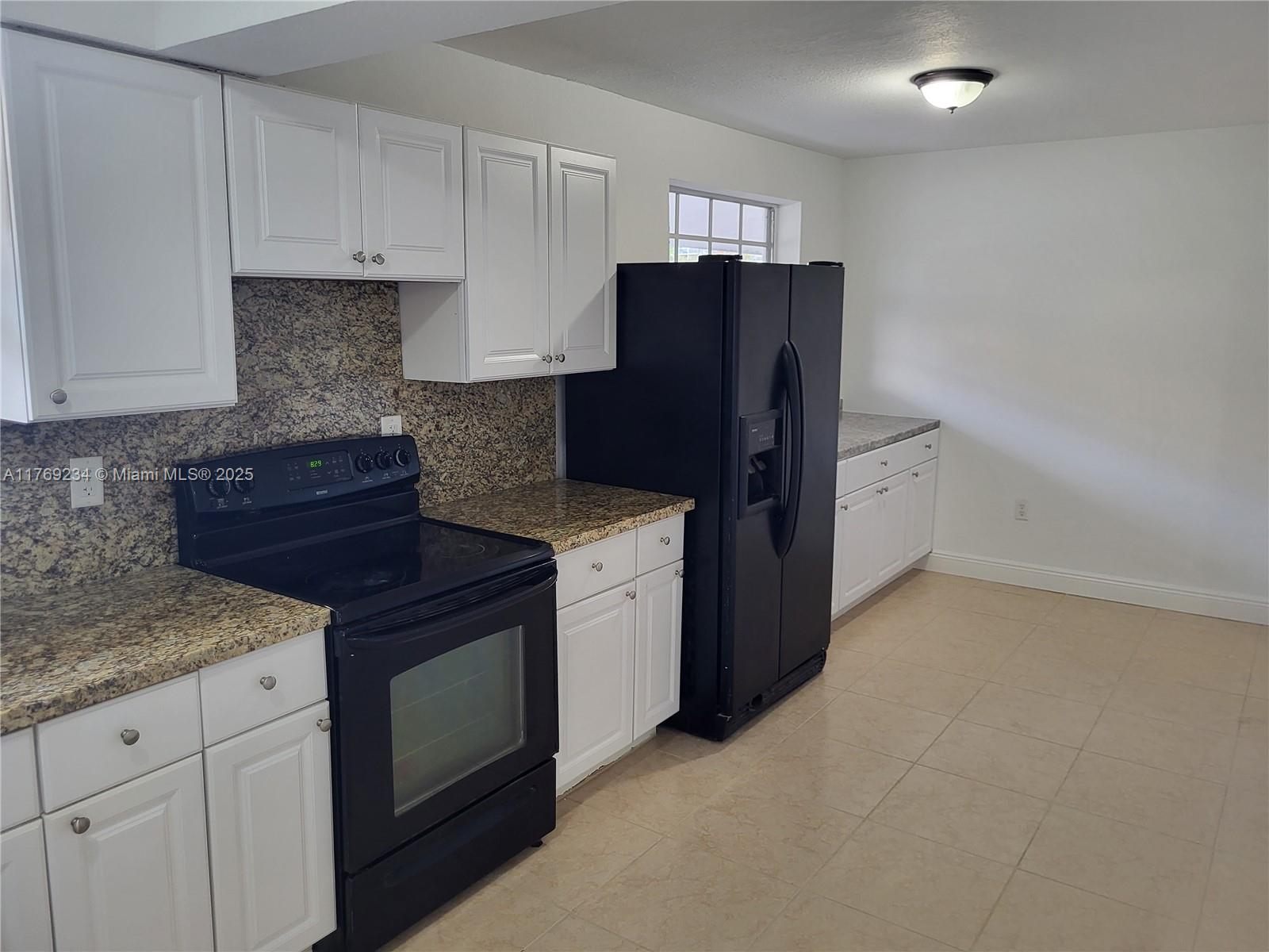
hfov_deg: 67.3
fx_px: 953
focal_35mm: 26
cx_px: 634
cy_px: 476
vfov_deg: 53.1
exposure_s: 1/40
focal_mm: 5.4
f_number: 1.8
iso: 200
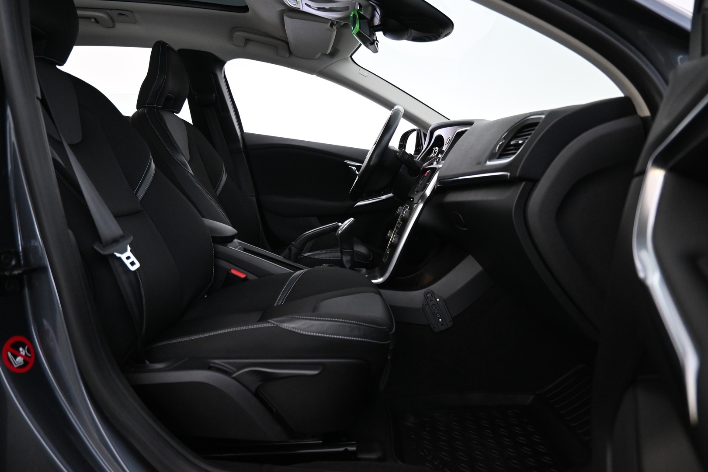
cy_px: 236
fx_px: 472
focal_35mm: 24
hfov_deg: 73.7
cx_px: 354
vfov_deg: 53.1
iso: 2200
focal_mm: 16
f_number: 3.5
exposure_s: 1/25
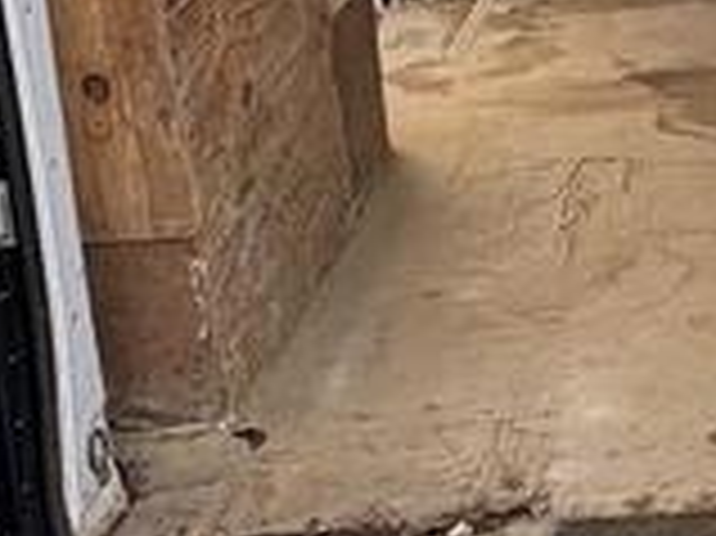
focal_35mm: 79
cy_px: -95
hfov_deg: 23.4
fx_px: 1633
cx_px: 766
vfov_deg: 17.8
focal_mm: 2.22
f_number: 2.2
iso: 40
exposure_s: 1/115
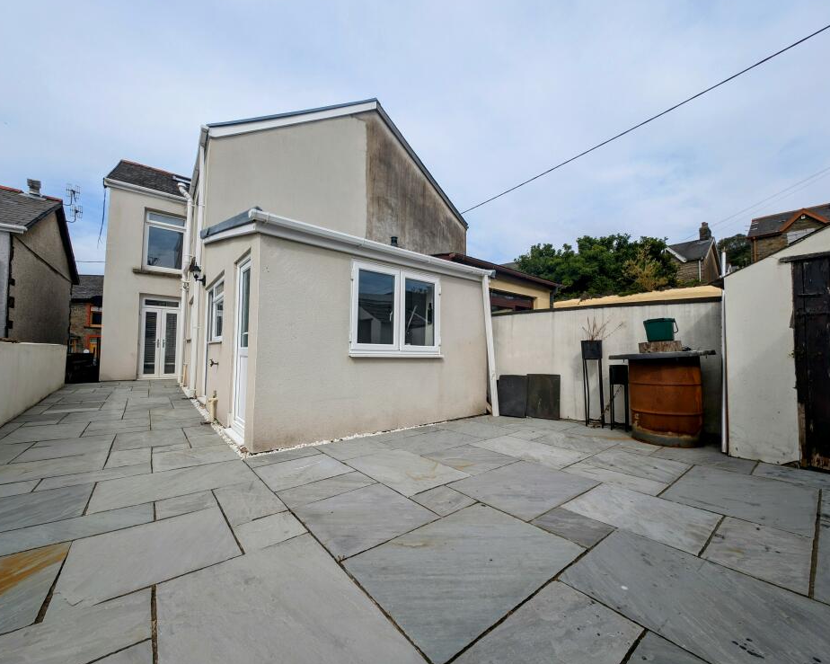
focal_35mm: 13
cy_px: 338
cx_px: 406
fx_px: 319
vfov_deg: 92.2
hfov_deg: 104.8
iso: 39
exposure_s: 1/1401
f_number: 1.95
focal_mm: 2.23
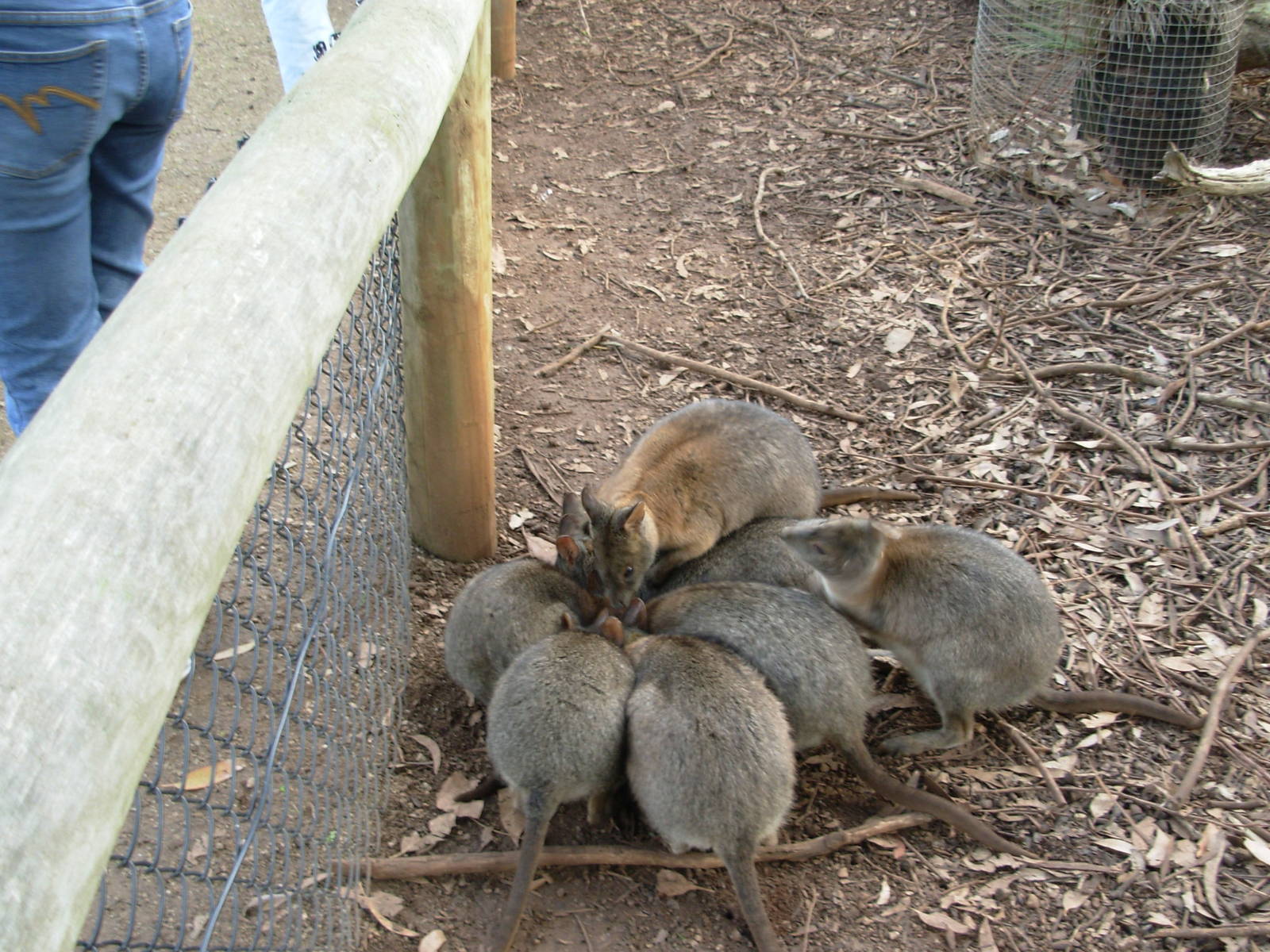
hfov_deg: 49.0
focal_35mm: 38
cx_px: 635
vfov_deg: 37.7
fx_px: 1394
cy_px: 476
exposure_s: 1/38.1
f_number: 2.9
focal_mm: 6.3
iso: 50
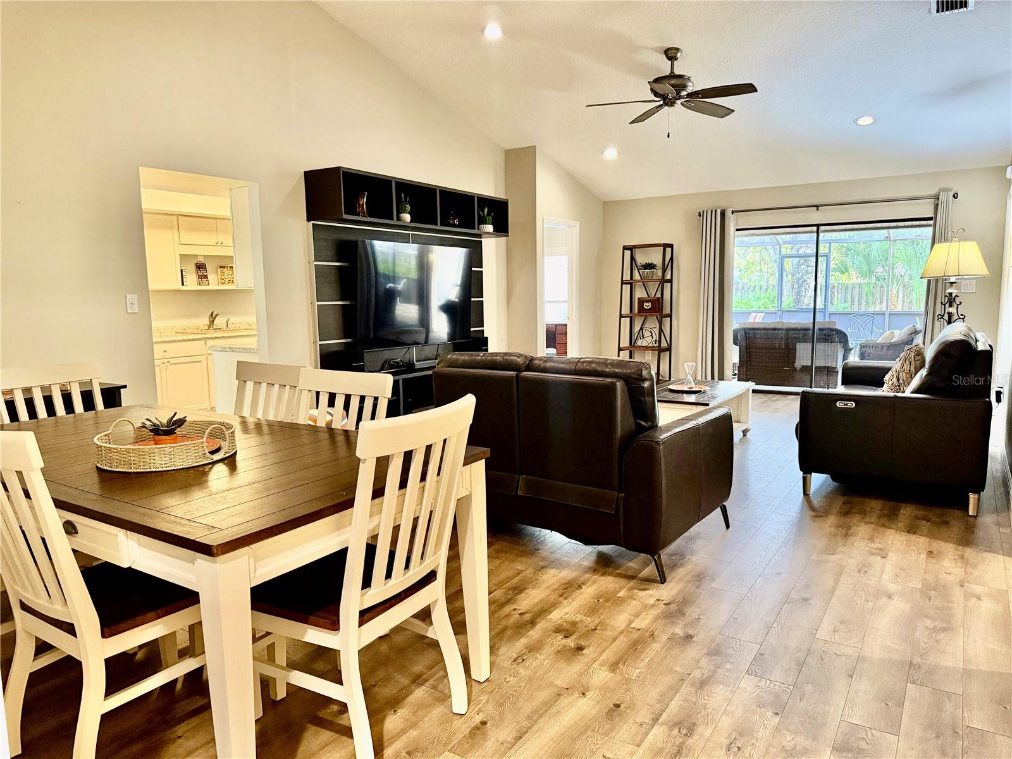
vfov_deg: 56.8
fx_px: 702
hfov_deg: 71.6
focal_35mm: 24
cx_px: 506
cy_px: 380
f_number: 1.78
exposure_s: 1/60
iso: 500
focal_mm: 6.76
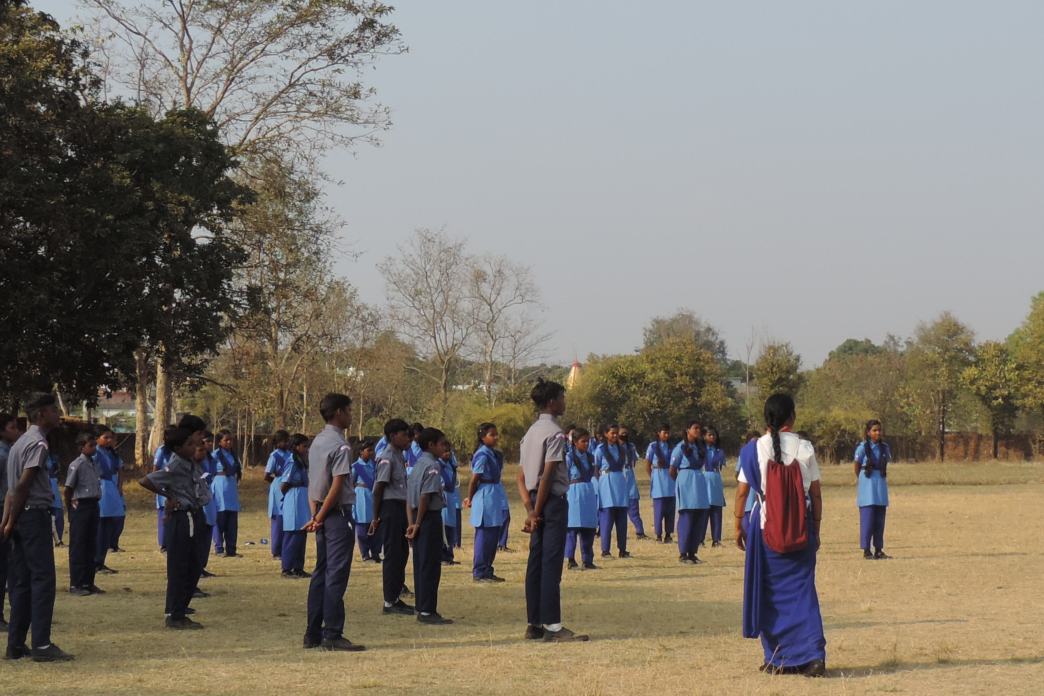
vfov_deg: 15.8
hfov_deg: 23.6
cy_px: 174
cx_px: 456
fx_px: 2494
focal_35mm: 86
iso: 80
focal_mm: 7.1
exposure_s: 1/640
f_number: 3.3
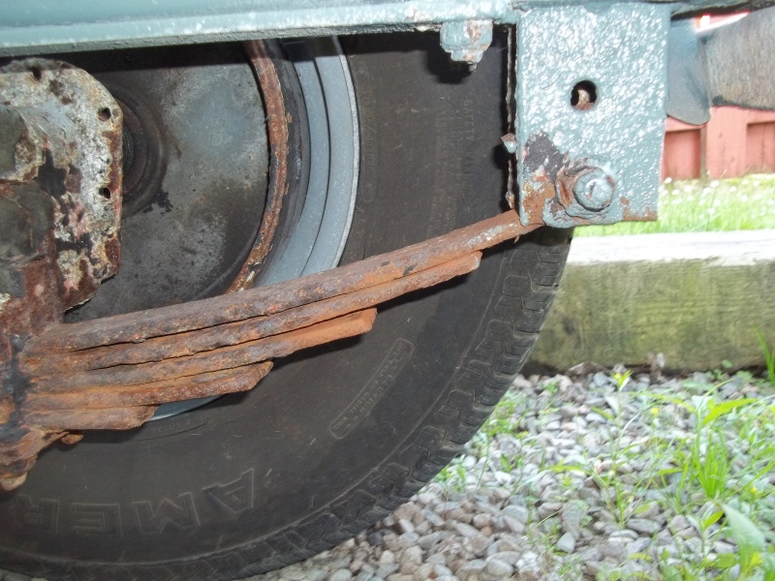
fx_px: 716
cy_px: 290
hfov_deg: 56.8
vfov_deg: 44.2
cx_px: 388
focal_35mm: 32
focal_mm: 5.7
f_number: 2.9
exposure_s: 1/30
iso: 160
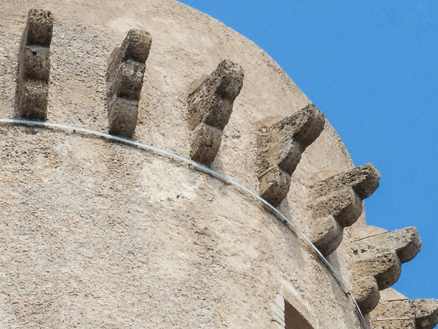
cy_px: 337
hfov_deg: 5.7
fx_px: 4406
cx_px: 211
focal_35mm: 348
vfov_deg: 4.3
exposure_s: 1/125
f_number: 18
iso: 200
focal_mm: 70
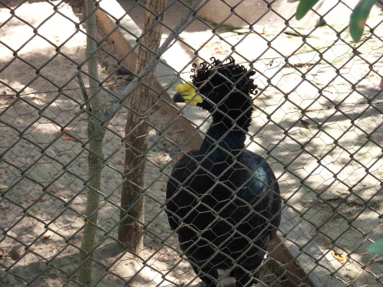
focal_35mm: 111
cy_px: 144
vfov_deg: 13.3
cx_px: 192
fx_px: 1228
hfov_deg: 17.7
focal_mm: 18.2
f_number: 4.4
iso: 320
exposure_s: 1/100
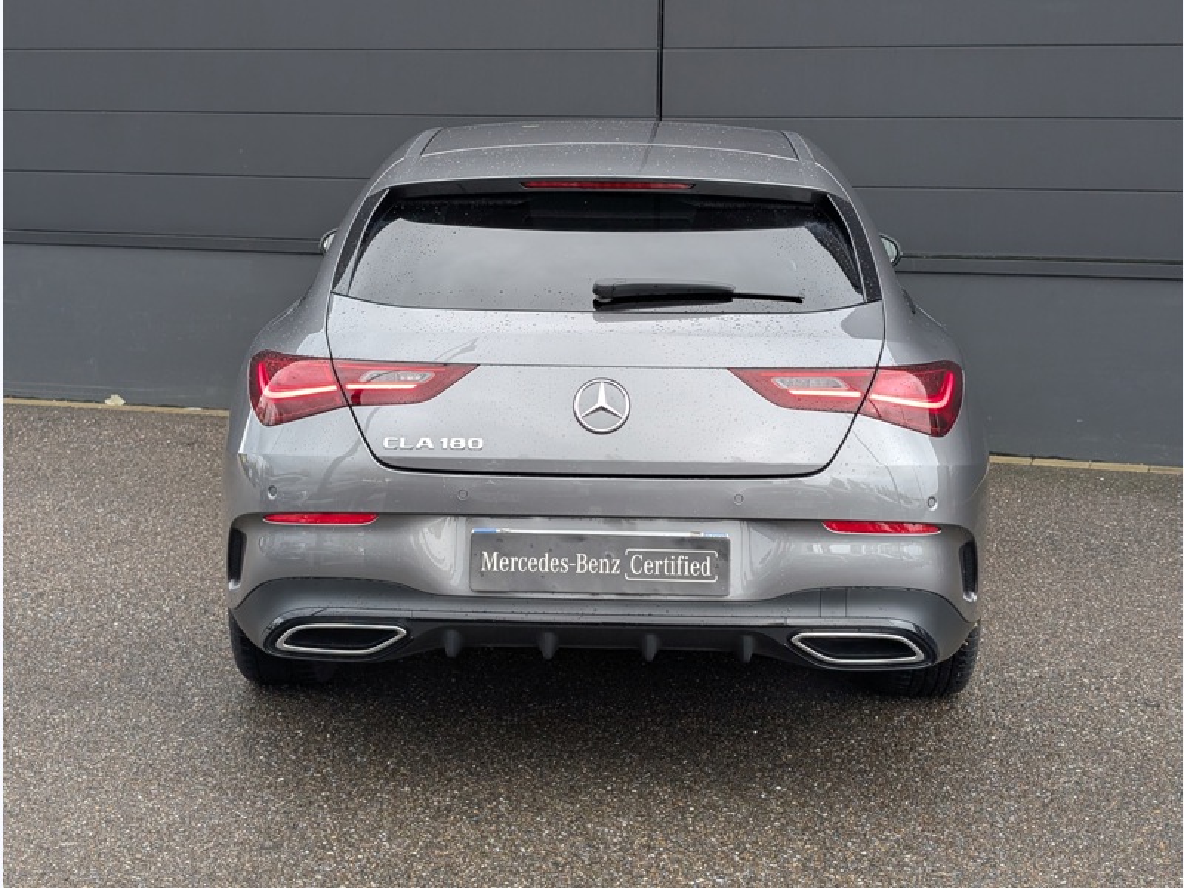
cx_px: 592
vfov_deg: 29.7
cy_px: 444
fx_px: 1676
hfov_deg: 38.9
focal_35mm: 49
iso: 27
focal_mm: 6.9
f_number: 1.68
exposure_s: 1/114
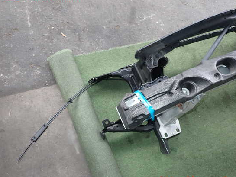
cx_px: 128
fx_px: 225
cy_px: 89
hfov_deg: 55.3
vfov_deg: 43.0
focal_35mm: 33
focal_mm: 5.4
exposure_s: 1/100
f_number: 2.3
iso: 100
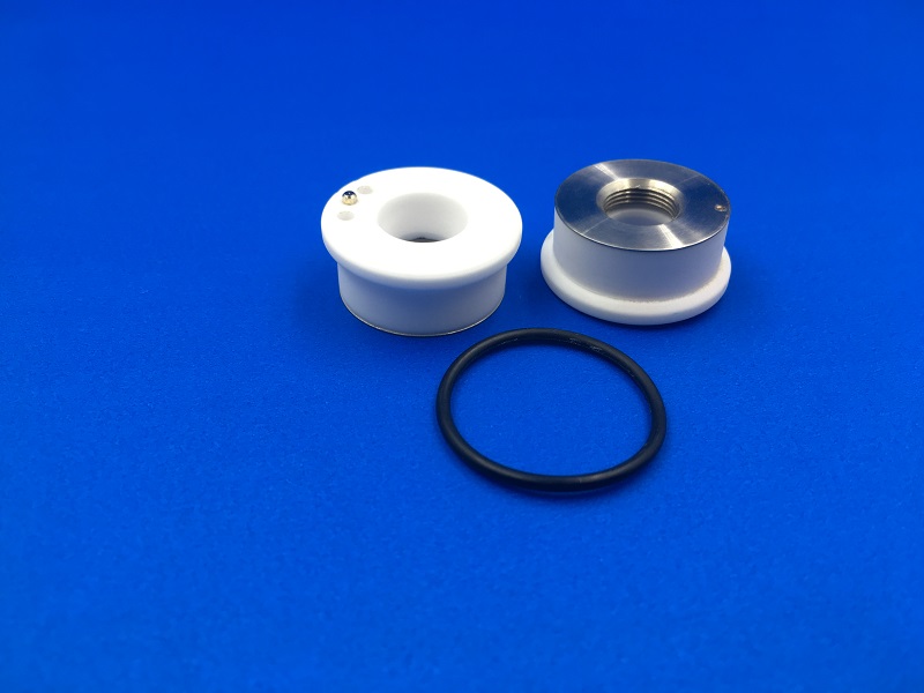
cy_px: 346
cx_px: 462
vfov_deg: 48.2
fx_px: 774
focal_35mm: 29
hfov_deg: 61.7
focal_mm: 4.15
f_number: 2.2
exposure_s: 1/100
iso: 40
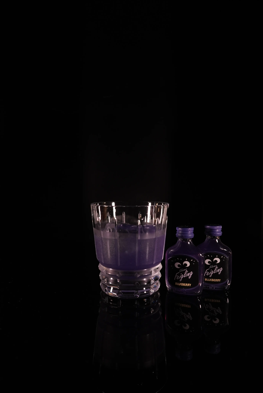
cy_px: 196
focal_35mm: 24
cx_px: 132
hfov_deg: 53.2
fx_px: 263
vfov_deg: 73.7
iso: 2000
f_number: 7.1
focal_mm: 24
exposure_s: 1/40
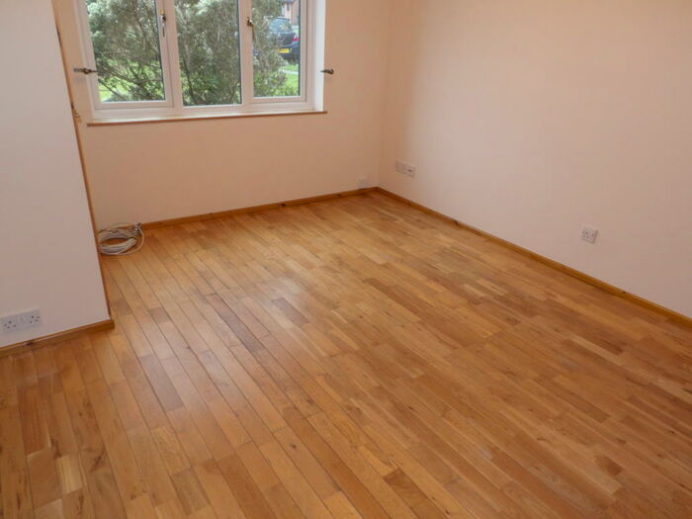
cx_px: 346
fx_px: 480
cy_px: 260
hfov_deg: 71.6
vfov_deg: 56.8
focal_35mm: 24
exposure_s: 1/15
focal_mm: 4.3
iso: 200
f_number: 4.1
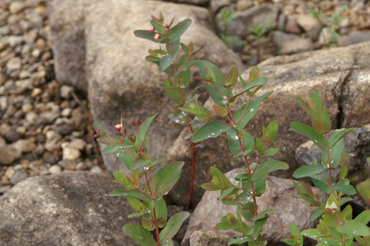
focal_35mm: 105
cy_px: 123
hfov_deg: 19.5
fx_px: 1078
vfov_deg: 13.0
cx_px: 185
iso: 100
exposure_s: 1/60
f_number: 8
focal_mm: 70
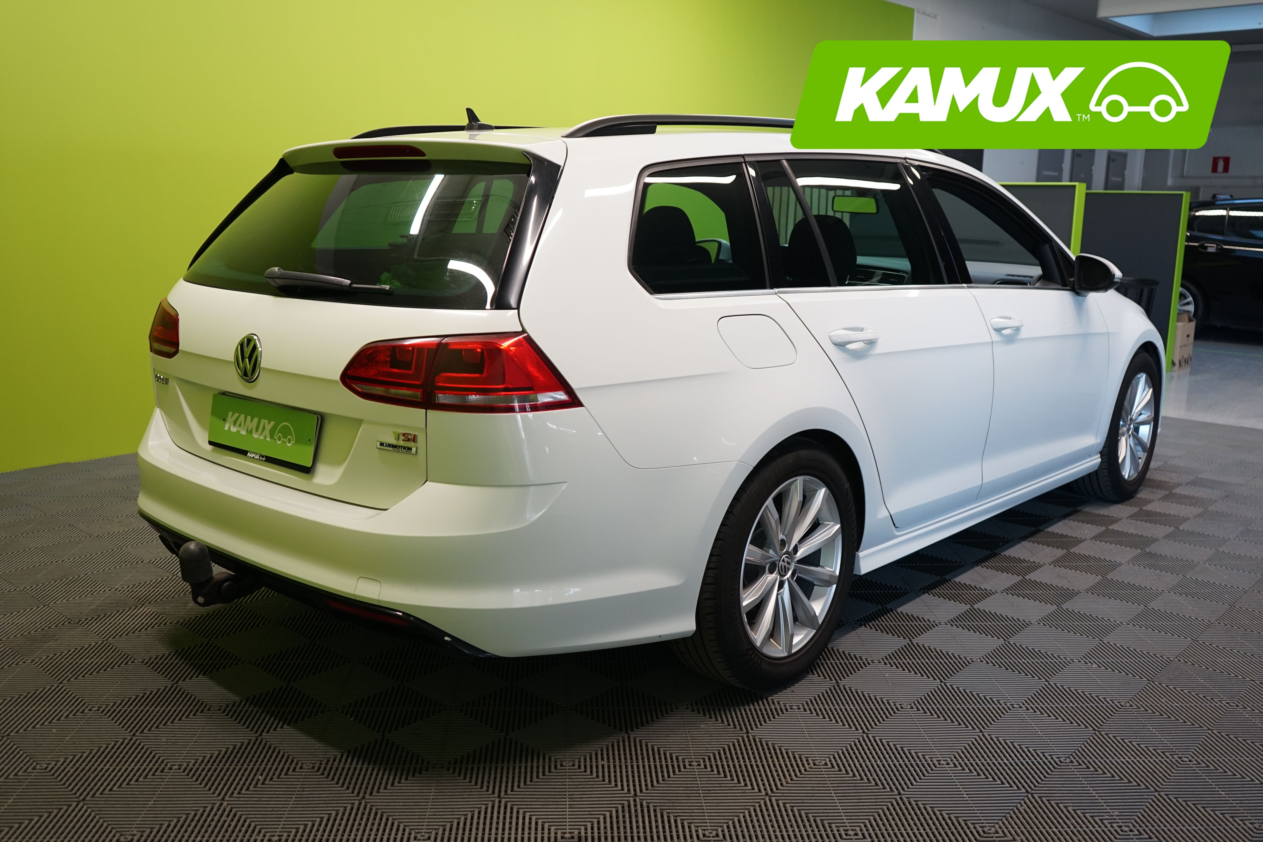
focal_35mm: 31
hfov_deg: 60.3
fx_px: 1087
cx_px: 632
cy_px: 421
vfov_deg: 42.3
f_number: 4.5
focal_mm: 31
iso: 800
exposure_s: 1/30
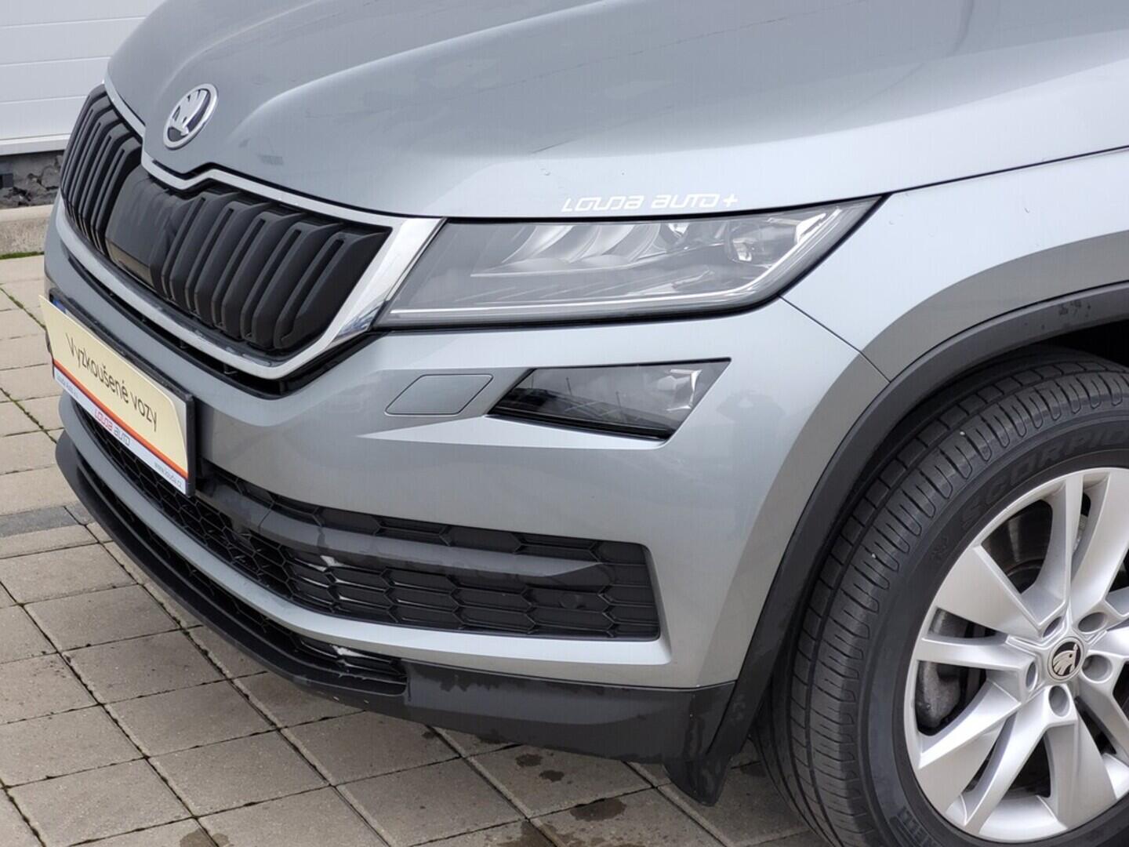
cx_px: 564
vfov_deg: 19.4
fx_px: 2479
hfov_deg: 25.7
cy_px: 424
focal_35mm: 76
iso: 160
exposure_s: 1/50
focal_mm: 7.12
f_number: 2.4
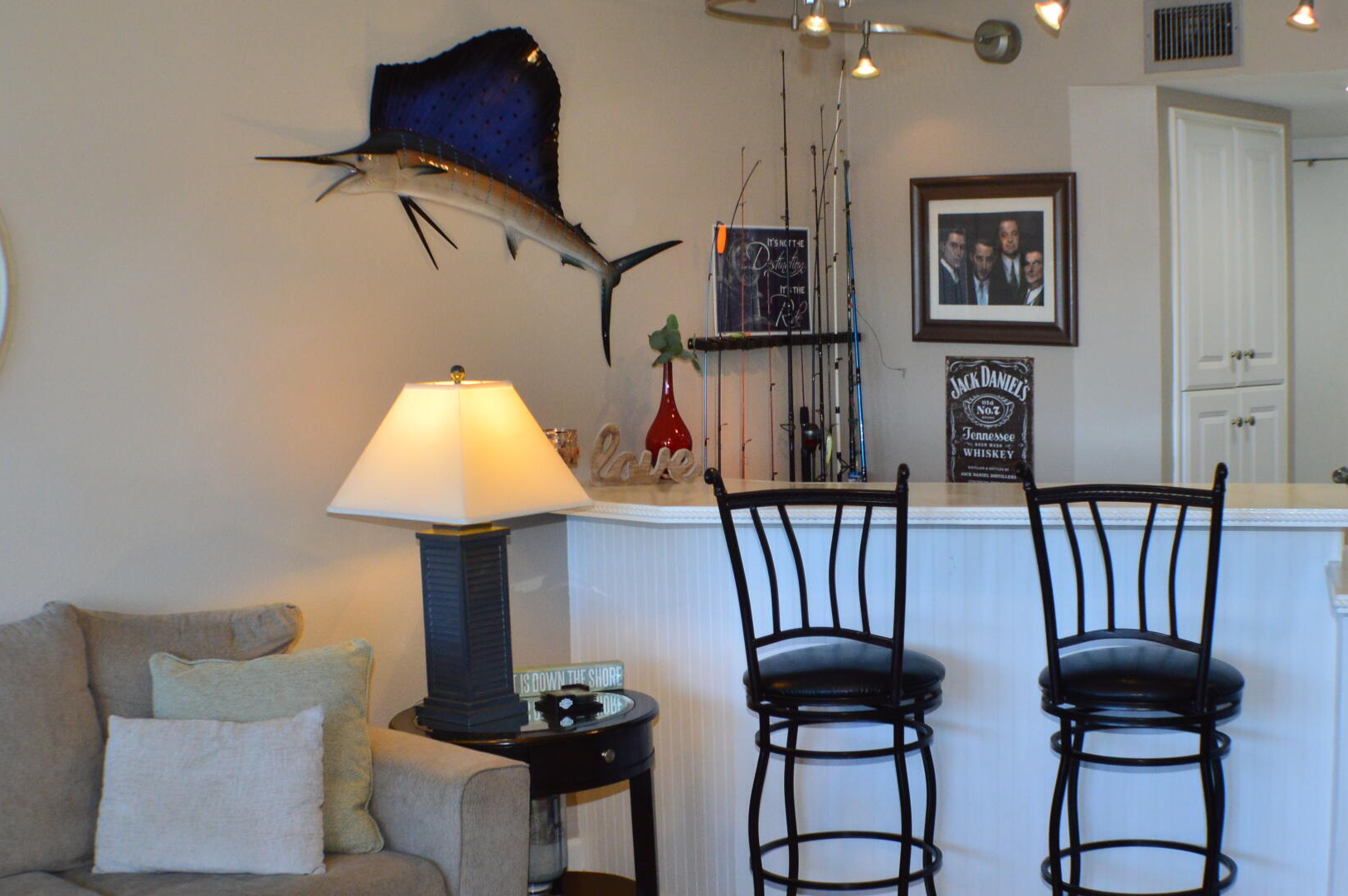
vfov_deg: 18.9
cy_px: 521
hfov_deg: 28.1
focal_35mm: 72
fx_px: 2693
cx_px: 696
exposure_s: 1/50
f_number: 8
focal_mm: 26
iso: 400
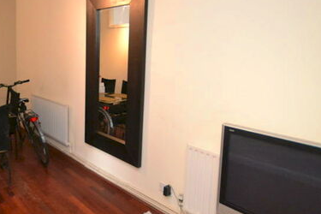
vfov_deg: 46.0
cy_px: 79
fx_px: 250
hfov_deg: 61.9
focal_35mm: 28
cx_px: 81
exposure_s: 1/60
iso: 3200
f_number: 4
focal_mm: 10
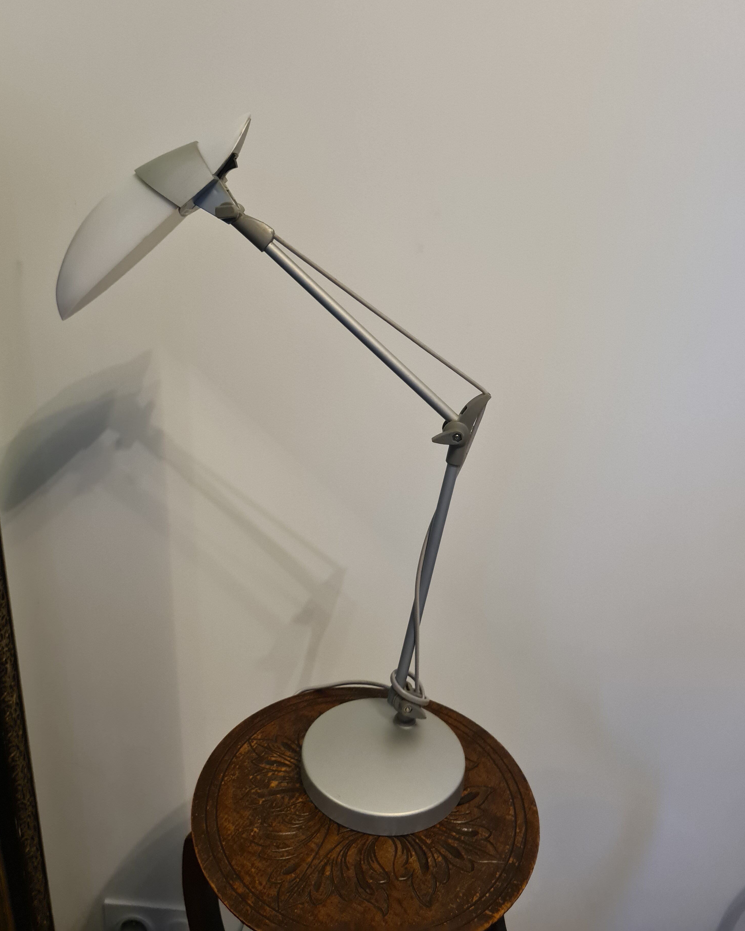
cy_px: 422
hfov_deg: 51.5
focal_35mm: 28
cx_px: 363
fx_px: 772
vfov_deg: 62.1
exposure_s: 1/50
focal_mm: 5.4
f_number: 1.8
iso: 500
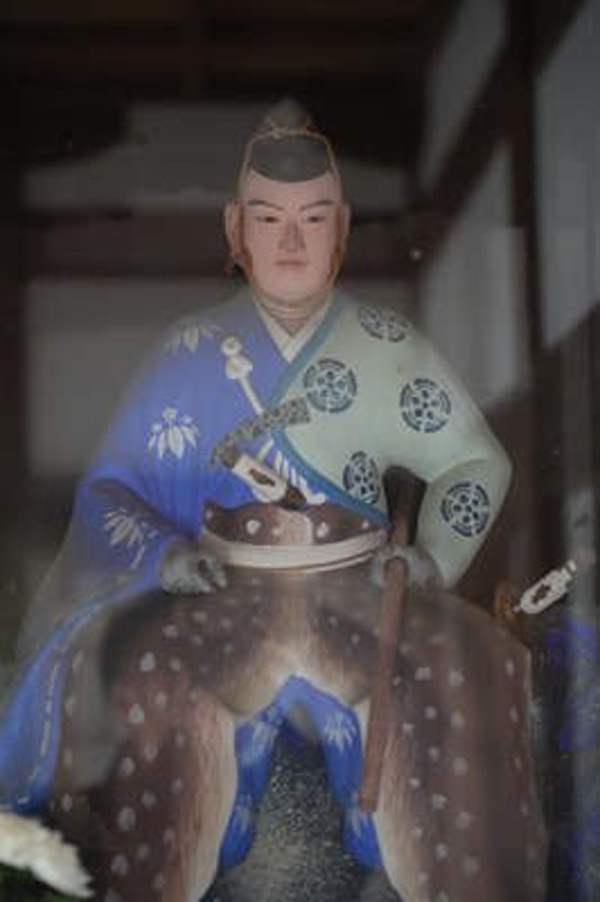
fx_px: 2629
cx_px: 300
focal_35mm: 105
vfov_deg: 19.5
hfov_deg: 13.0
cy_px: 451
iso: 12800
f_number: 4
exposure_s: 1/160
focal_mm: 105
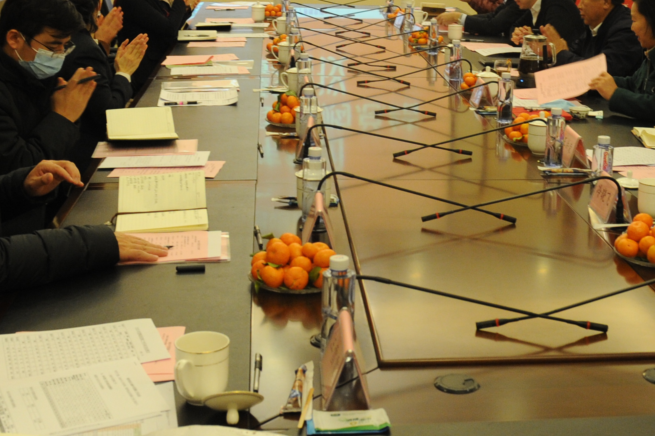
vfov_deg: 21.1
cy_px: 52
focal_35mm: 63
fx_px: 1146
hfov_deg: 31.6
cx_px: 453
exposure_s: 1/50
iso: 1600
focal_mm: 24
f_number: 5
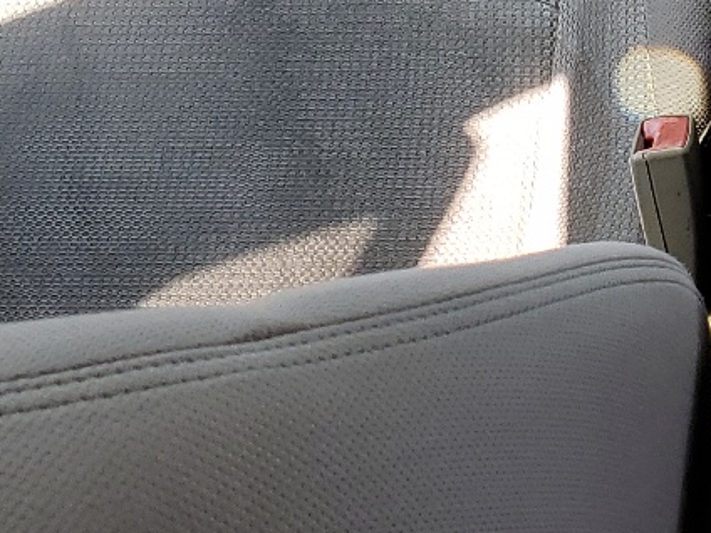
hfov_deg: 19.1
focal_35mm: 98
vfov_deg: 13.5
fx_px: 2013
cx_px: 802
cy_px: -424
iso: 50
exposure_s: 1/286
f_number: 1.5
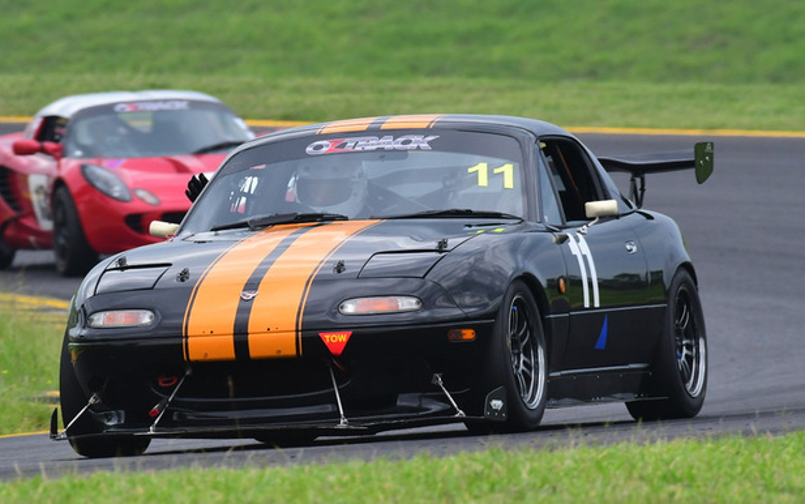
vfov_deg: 1.6
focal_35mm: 833
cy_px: 179
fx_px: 18280
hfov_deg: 2.5
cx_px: 299
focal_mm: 420
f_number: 10
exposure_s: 1/640
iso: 1000
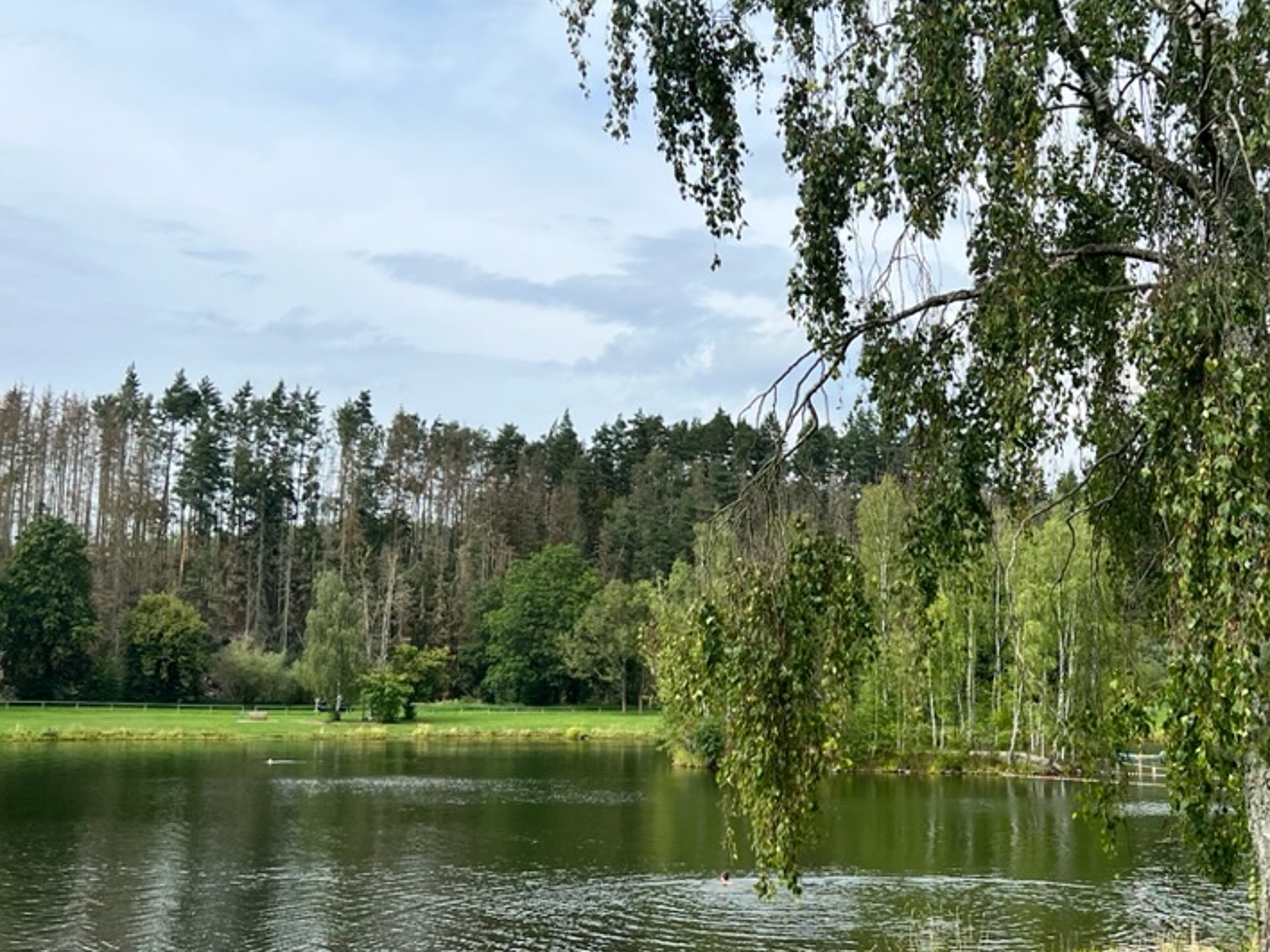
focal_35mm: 47
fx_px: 1724
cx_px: 847
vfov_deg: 30.8
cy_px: 554
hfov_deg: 39.9
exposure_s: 1/3571
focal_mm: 5.7
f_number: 1.5
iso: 50
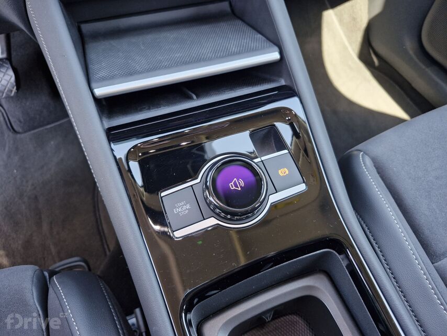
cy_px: 168
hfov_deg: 73.9
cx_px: 224
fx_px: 297
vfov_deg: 58.9
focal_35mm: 23
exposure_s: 1/100
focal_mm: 5.54
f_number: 1.8
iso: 200
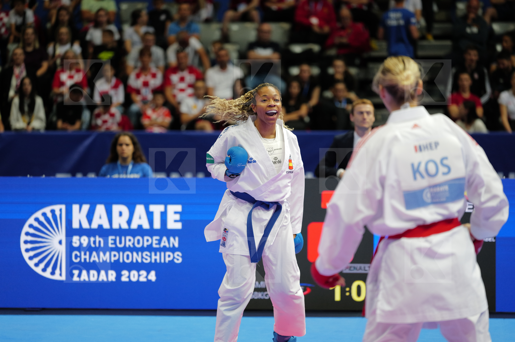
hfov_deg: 13.0
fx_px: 2256
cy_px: 171
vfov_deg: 8.7
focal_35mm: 158
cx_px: 258
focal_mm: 158
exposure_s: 1/1000
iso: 2500
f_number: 2.8
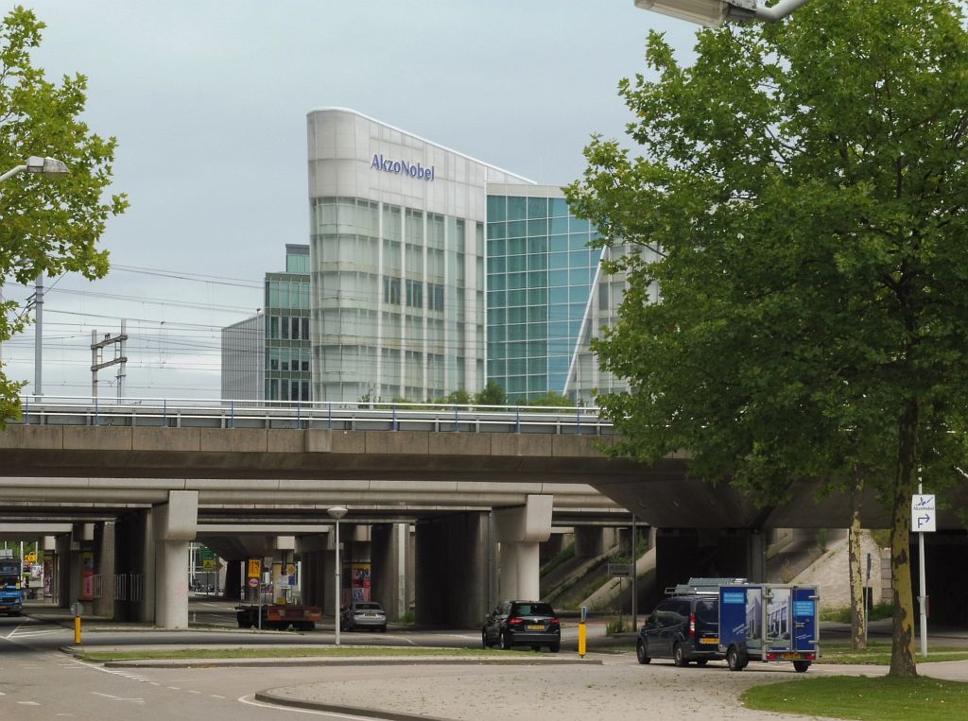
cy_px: 360
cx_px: 484
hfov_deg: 20.5
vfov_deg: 15.3
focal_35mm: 96
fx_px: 2678
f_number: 7.1
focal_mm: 17.1
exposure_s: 1/200
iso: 100
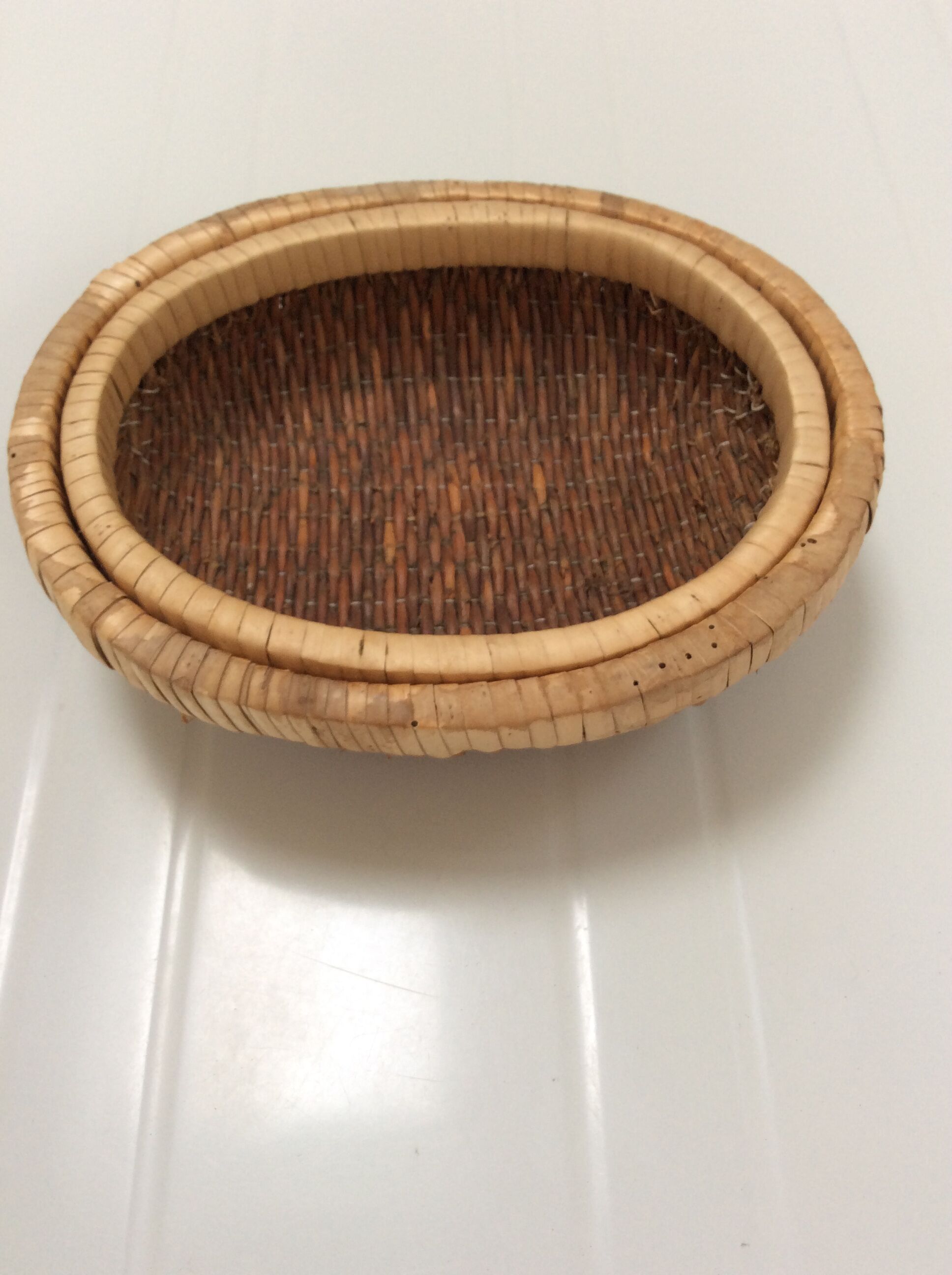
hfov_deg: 44.1
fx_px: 1177
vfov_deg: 56.9
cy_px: 638
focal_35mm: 32
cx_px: 476
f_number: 2.4
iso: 50
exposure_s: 1/25
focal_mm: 3.3
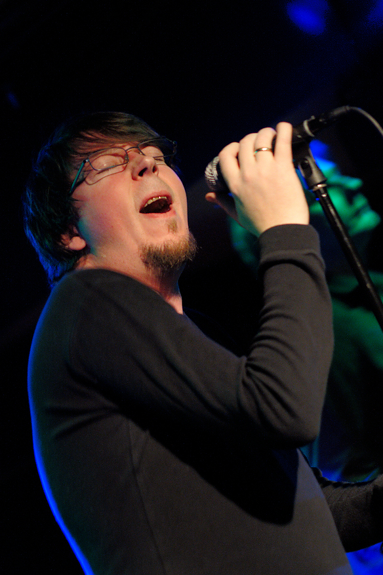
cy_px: 282
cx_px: 188
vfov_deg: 26.3
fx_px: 1230
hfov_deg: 17.7
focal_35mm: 77
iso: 800
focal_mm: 50
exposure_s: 1/20
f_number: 2
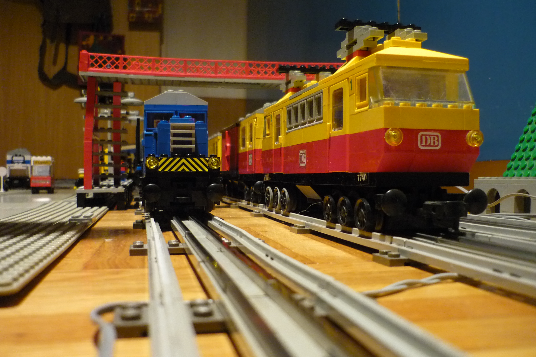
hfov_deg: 54.4
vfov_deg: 37.8
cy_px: 163
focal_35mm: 35
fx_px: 521
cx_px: 269
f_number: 2.8
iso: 400
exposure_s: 1/10
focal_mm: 5.5
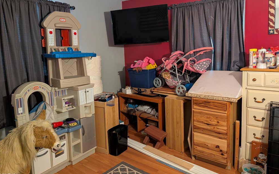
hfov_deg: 70.4
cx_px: 140
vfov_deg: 47.4
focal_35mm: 26
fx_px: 198
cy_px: 73
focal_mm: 6.9
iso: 495
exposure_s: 1/30
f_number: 1.68
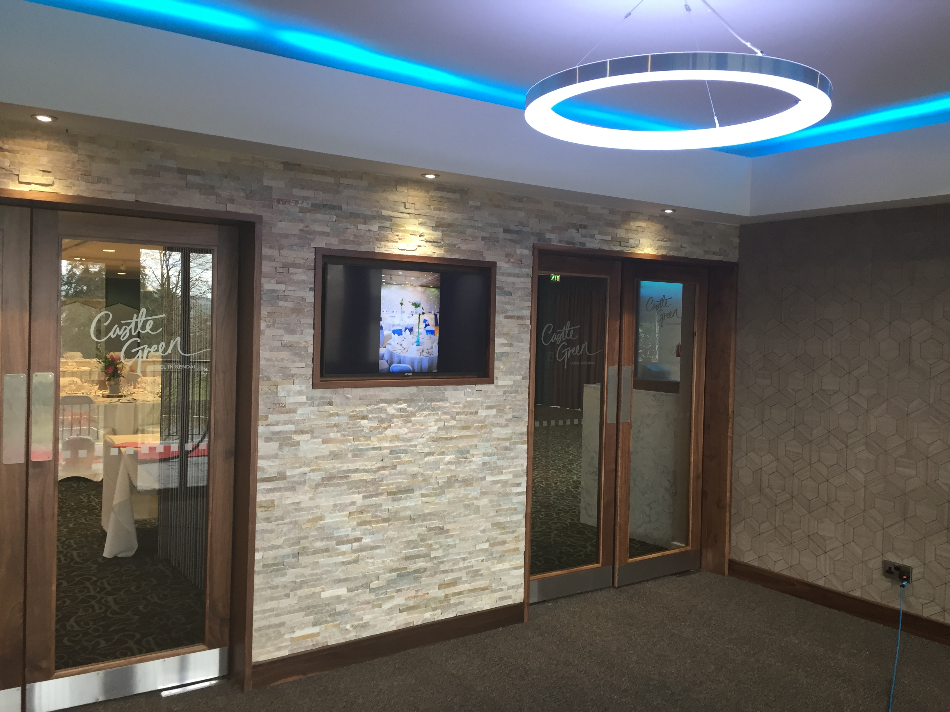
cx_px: 475
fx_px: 796
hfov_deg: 61.7
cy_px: 356
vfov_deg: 48.2
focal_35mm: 29
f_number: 2.2
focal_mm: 4.15
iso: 80
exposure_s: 1/33
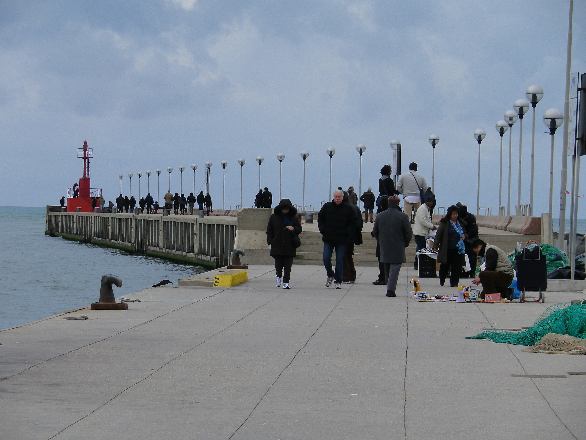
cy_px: 220
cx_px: 293
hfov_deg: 11.0
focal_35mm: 179
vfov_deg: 8.3
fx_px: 3030
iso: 80
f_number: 5.7
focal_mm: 31.6
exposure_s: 1/125
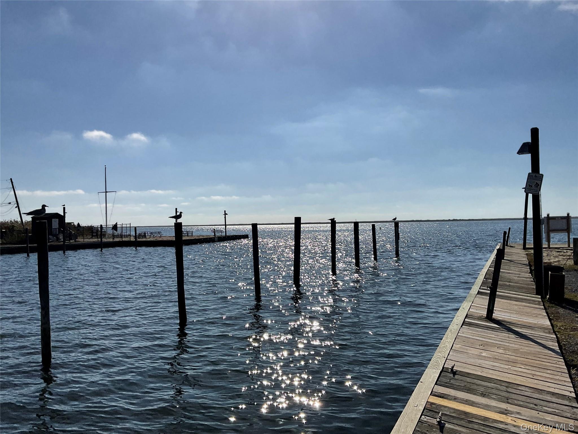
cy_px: 217
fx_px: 484
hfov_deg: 61.7
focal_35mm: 29
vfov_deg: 48.2
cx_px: 289
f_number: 1.8
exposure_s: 1/8621
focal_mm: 3
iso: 16
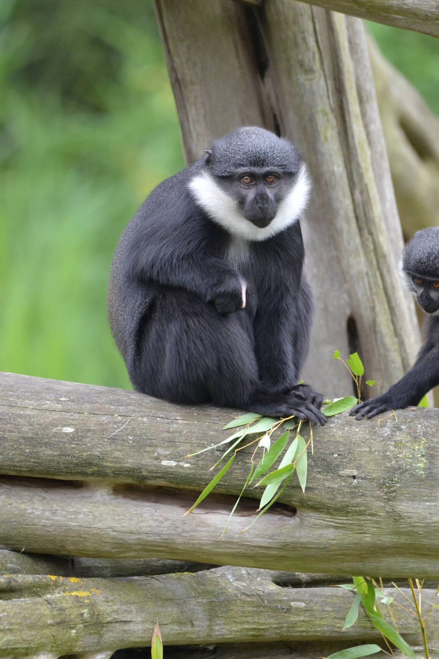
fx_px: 13715
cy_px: 330
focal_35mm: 750
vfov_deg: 2.7
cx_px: 220
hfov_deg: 1.8
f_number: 6.3
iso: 1600
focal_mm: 500
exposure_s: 1/500
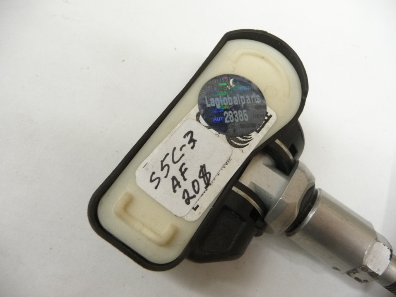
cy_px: 148
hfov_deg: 63.4
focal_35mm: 28
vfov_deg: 49.7
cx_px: 198
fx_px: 320
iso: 320
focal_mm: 4.7
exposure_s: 1/30
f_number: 3.3
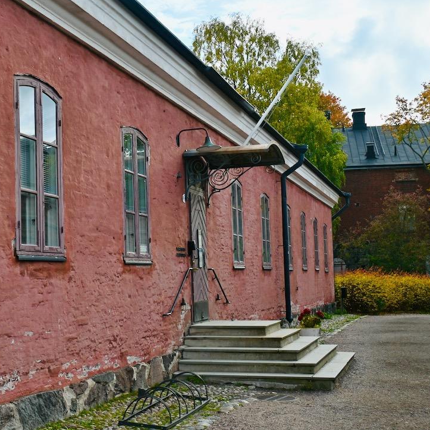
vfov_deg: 32.0
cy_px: 216
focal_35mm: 53
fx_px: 749
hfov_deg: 31.7
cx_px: 137
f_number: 6.3
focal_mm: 27.5
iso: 100
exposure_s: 1/320
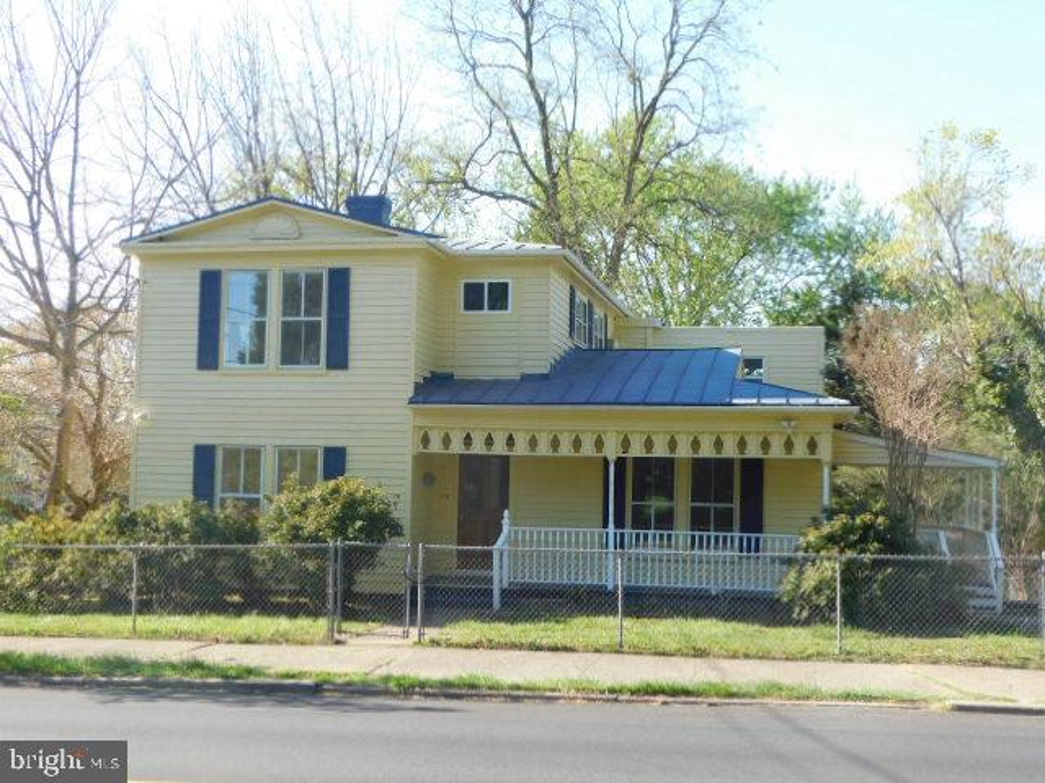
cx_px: 522
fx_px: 1358
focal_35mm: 45
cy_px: 392
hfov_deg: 42.1
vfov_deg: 32.2
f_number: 3.7
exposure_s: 1/250
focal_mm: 8
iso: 125
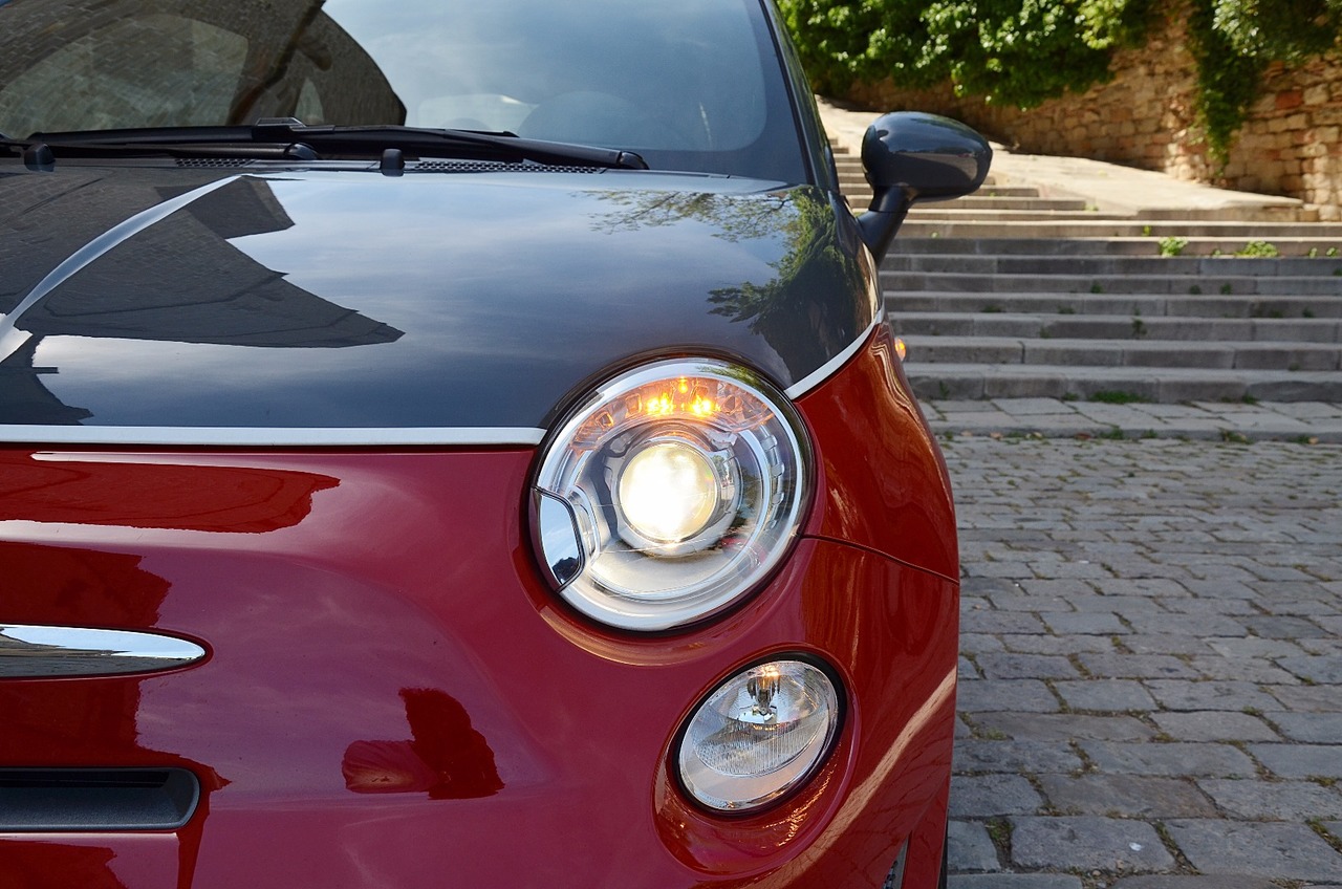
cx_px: 671
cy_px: 444
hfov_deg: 53.2
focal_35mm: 36
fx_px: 1339
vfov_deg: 36.7
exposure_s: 1/250
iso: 180
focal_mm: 24
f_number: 8
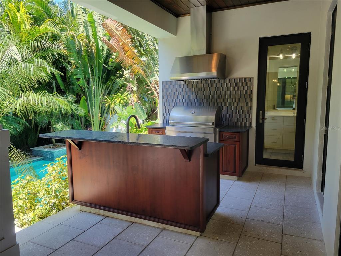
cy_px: 128
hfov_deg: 67.3
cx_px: 170
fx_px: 256
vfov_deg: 53.1
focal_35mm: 26
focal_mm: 5.4
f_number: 1.8
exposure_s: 1/193
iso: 40
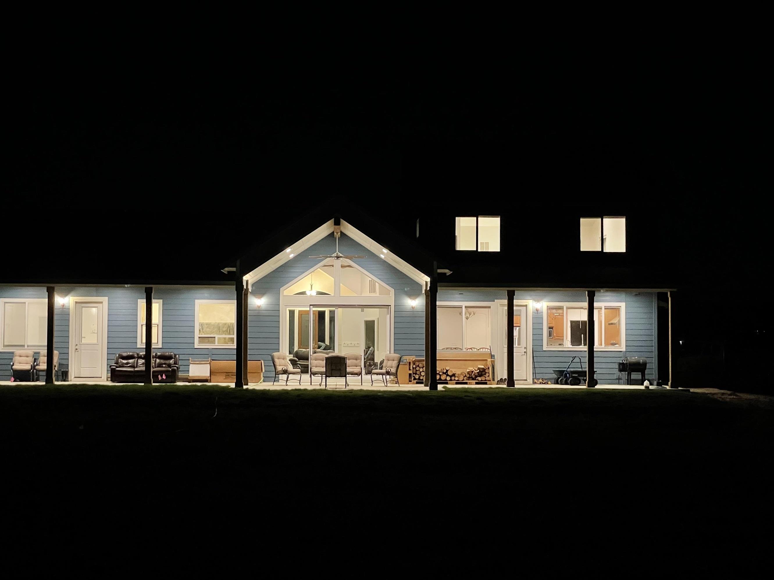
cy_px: 293
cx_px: 330
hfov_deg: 32.1
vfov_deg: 24.4
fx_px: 1342
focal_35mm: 60
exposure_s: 1/40
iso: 640
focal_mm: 6
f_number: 2
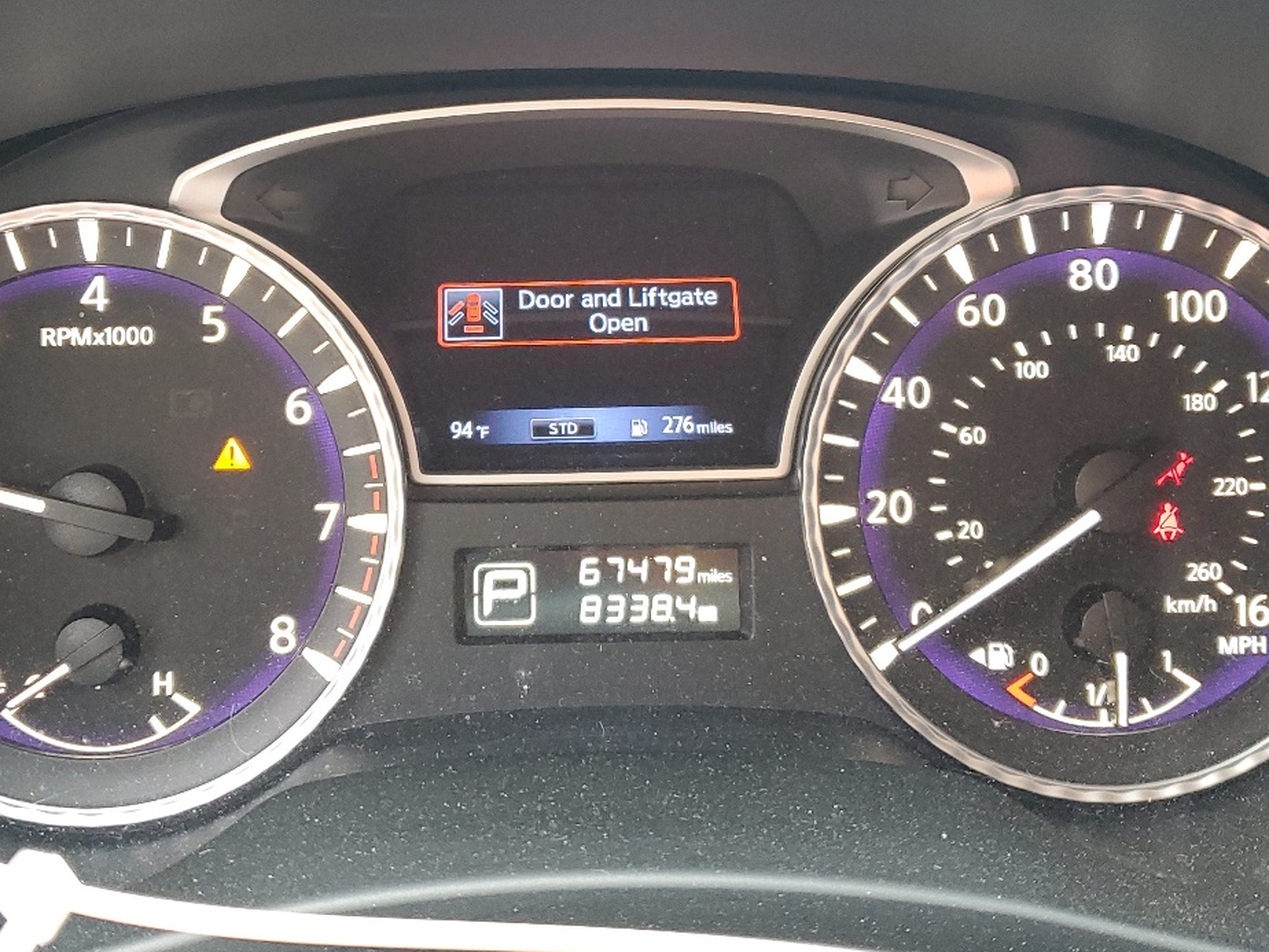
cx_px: 571
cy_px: 363
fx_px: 1650
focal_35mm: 45
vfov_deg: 32.0
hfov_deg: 42.0
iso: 161
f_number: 1.5
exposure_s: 1/60.2
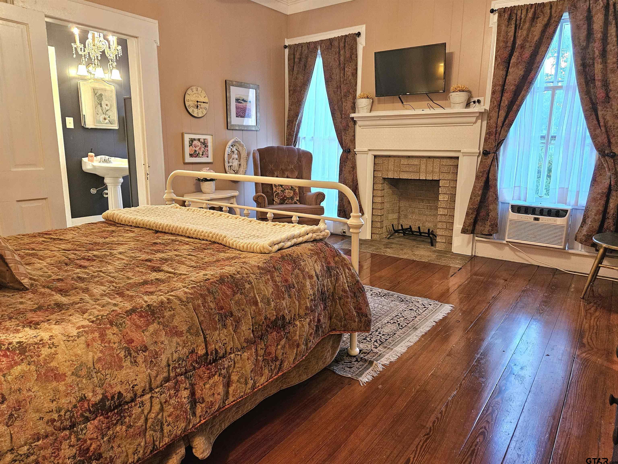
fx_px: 411
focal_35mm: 23
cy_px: 232
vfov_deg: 58.9
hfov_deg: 73.9
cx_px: 309
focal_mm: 5.4
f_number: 1.8
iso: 640
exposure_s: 1/120
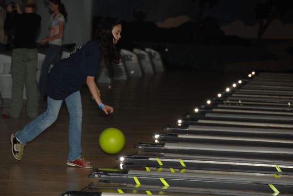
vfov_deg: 7.0
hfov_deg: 10.4
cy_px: 98
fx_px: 1603
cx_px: 146
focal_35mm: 197
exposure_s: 1/125
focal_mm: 130
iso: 200
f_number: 5.6
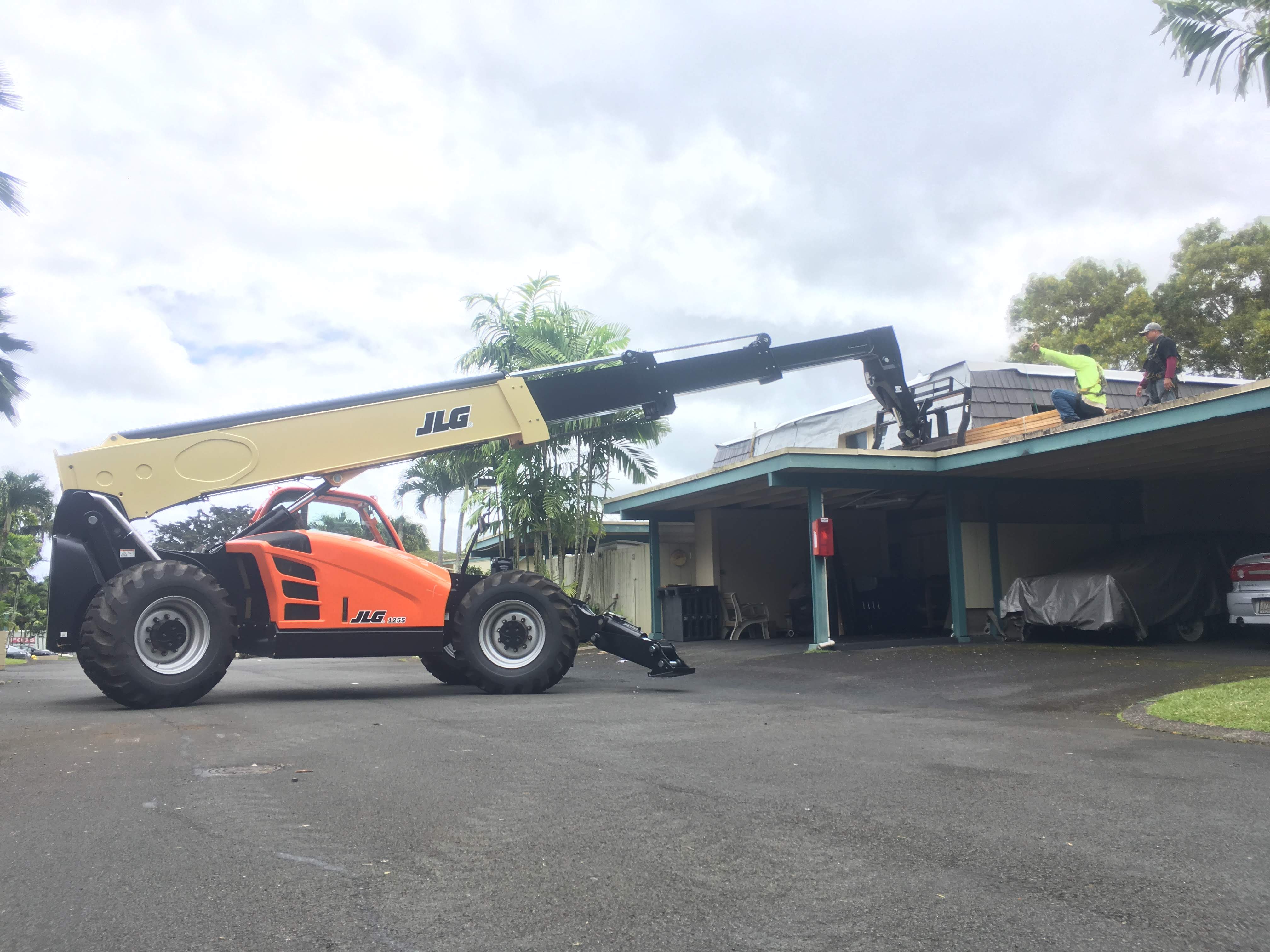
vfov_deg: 48.2
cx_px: 635
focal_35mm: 29
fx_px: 1064
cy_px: 476
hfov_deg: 61.7
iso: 25
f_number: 2.2
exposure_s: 1/458
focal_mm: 4.15
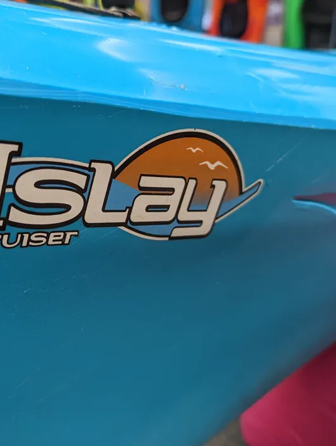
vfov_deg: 50.8
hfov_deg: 39.1
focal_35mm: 36
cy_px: 171
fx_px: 465
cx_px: 101
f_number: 1.85
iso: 364
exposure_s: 1/100
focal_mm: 6.81
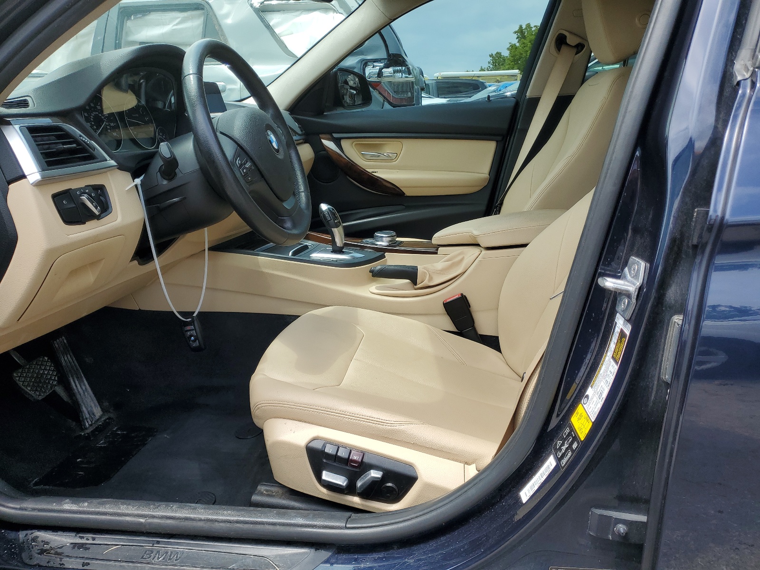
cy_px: 285
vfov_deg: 53.1
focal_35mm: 26
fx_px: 571
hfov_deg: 67.3
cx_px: 380
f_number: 1.5
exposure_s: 1/1111
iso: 50
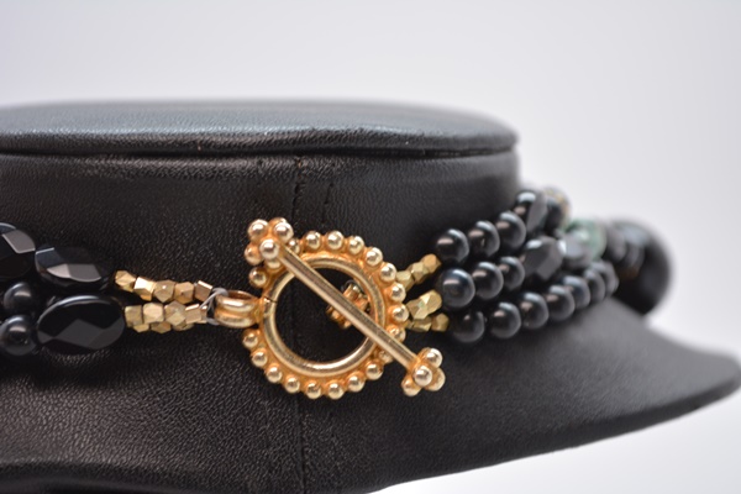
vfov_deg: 16.6
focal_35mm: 82
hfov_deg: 24.6
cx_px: 370
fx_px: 1698
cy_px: 247
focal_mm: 55
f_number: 5.6
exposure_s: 1/60
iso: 560
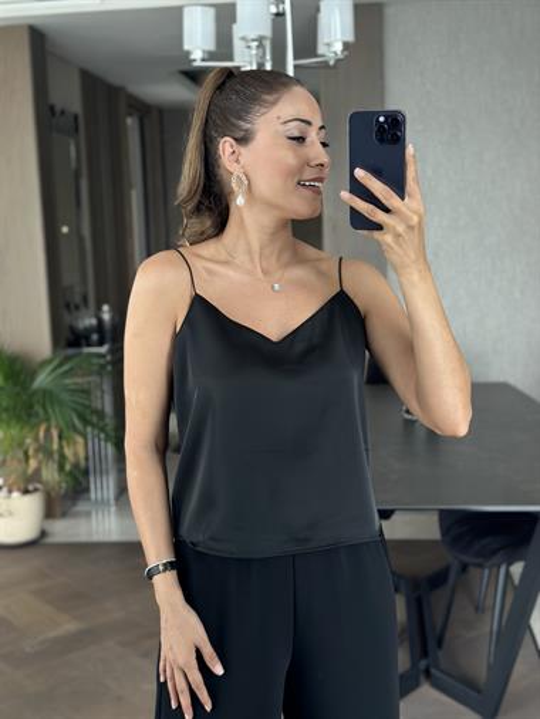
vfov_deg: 39.6
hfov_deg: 30.3
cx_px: 270
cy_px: 360
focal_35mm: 48
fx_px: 998
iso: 250
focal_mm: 6.86
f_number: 1.78
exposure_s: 1/60
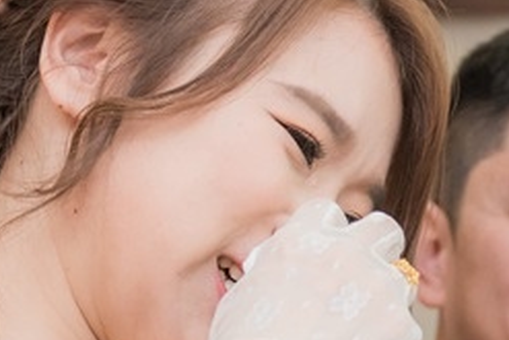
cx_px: 385
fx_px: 2815
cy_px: 429
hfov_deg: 10.3
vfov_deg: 6.9
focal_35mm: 199
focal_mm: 48
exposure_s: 1/200
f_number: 3.2
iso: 1600
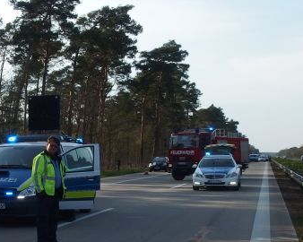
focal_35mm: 65
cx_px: -37
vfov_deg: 23.3
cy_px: 168
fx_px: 583
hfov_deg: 26.6
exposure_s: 1/800
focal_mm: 4.7
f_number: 4
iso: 100
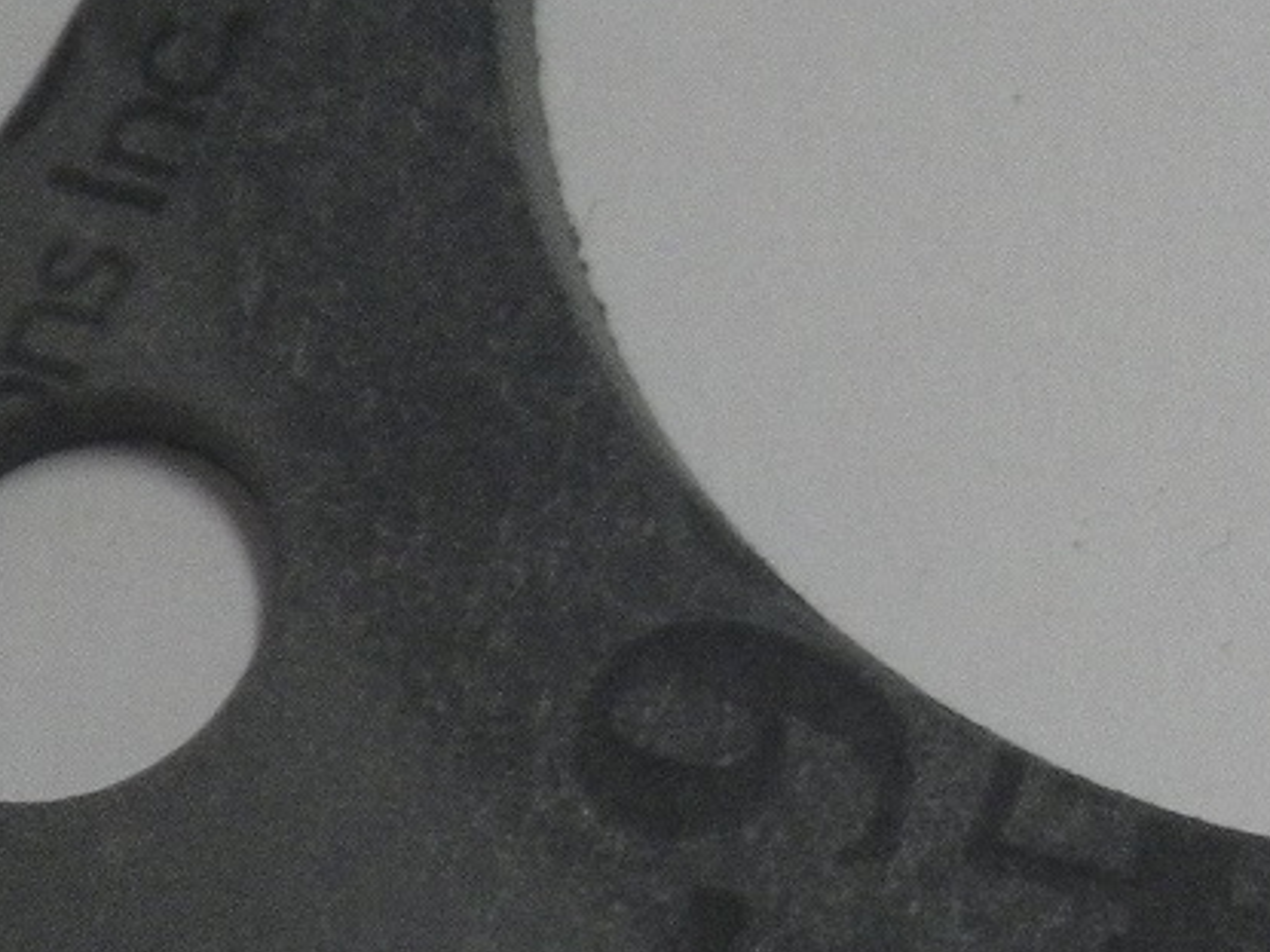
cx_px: 1659
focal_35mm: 162
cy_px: 181
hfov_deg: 11.9
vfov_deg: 9.1
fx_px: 5942
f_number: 4.2
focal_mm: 7.5
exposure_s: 1/60
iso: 250
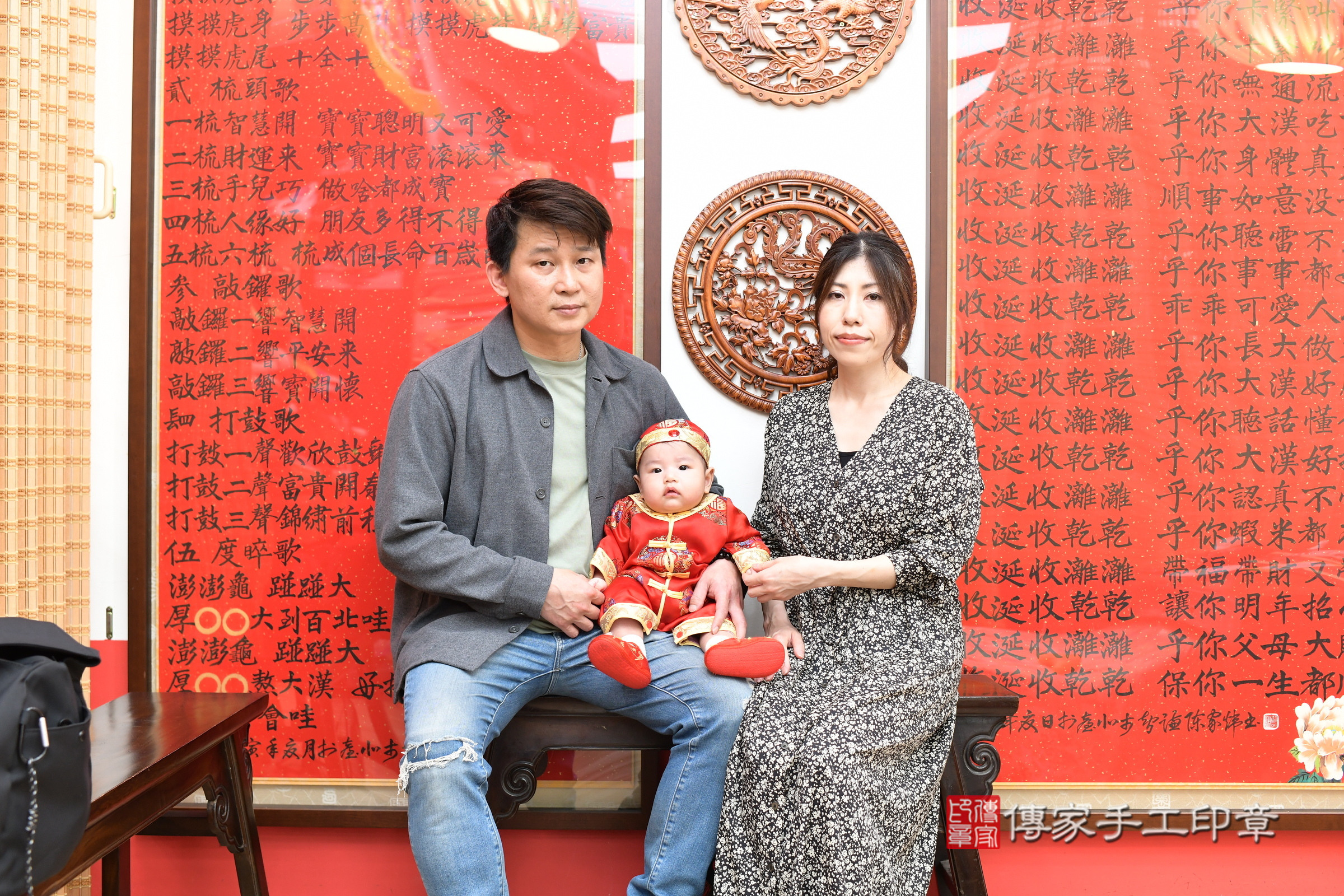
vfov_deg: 37.9
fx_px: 1307
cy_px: 448
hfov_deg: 54.4
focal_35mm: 35
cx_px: 672
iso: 1000
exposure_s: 1/200
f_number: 4.5
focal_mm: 35
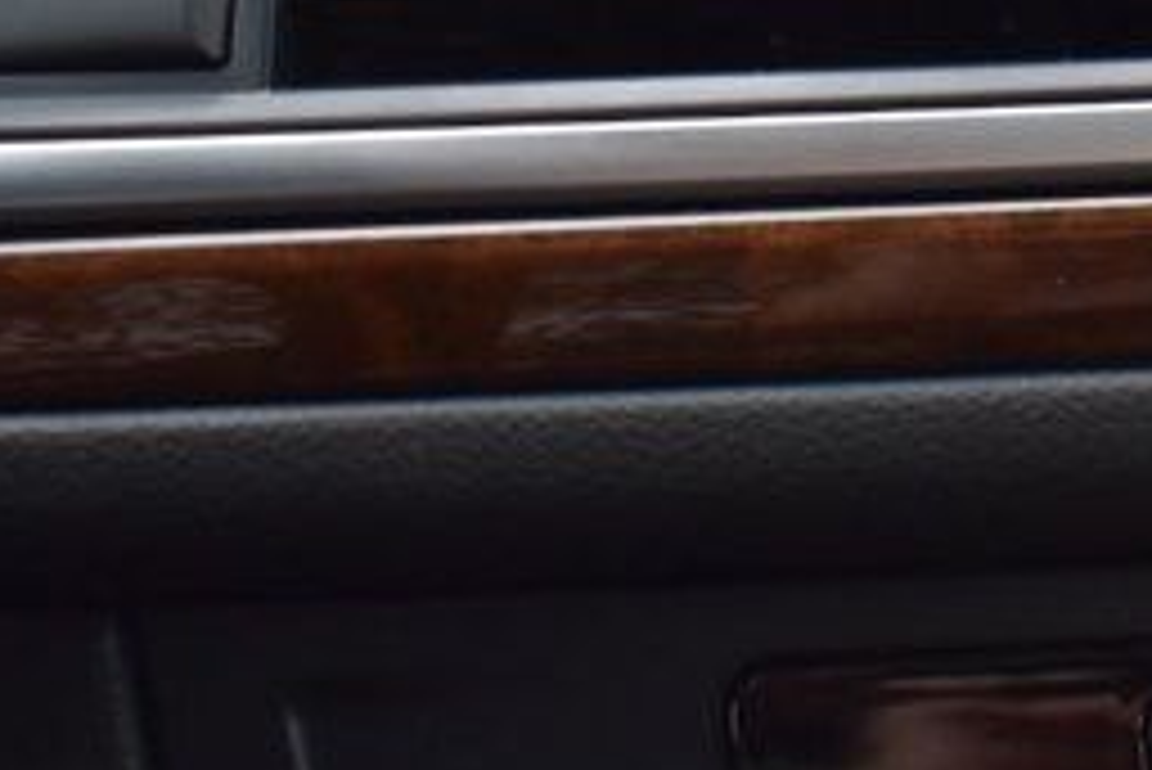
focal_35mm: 126
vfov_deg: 10.6
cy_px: -306
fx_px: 4034
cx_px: 1994
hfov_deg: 14.5
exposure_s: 1/15
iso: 720
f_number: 6.3
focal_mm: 21
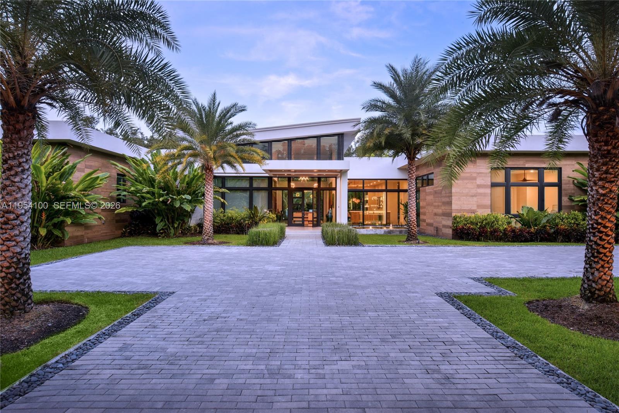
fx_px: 344
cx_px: 310
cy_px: 206
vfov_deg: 61.9
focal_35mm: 20
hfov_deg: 84.0
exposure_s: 1/40
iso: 400
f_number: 16
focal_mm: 20
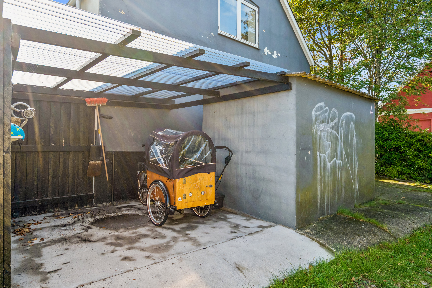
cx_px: 216
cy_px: 144
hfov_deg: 78.6
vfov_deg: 57.2
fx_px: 264
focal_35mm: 22
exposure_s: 1/640
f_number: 5.6
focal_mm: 22
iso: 320
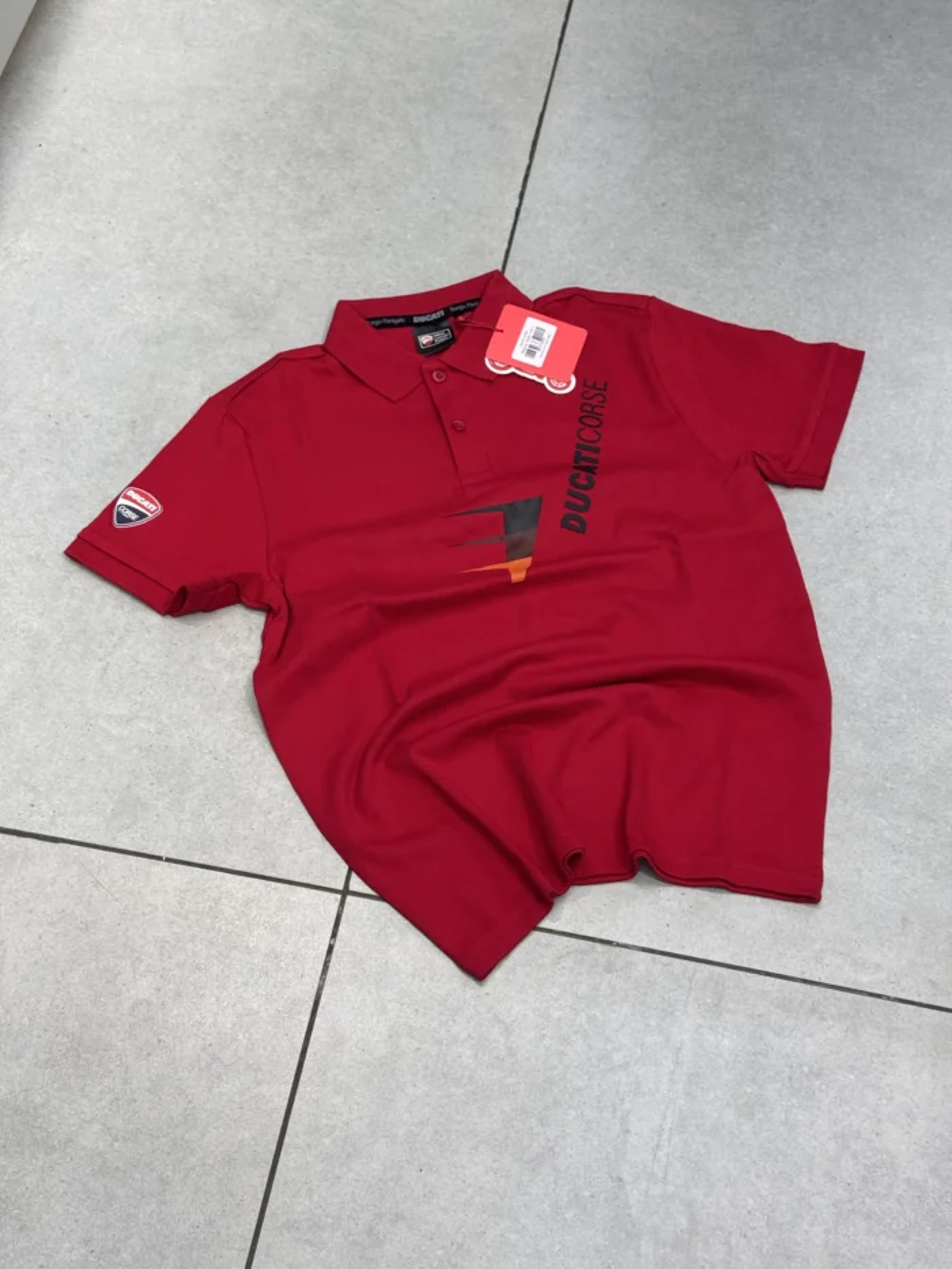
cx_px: 476
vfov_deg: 39.7
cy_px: 634
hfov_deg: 30.3
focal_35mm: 48
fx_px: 1760
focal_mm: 6.76
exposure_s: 1/121
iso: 80
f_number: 1.78
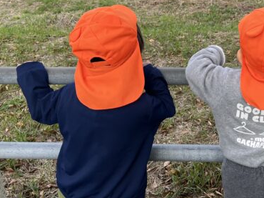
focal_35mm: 54
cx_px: 204
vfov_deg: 26.3
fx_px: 412
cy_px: 27
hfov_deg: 34.7
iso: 50
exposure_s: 1/1009
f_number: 1.6
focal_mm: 5.1
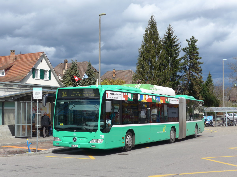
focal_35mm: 59
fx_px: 404
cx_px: 118
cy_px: 88
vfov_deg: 24.8
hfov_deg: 32.7
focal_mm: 12
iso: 80
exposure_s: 1/1300
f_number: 3.5
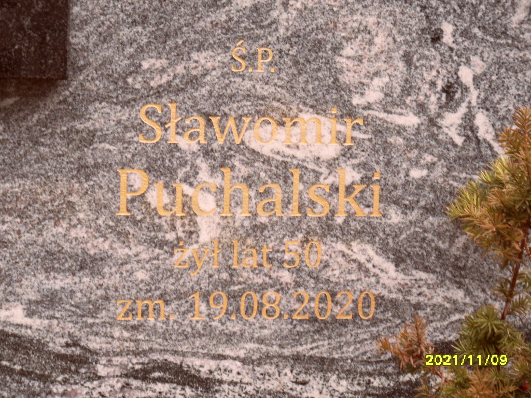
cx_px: 266
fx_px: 2301
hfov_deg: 13.2
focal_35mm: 150
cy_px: 199
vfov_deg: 9.9
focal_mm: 24.6
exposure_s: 1/60
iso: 200
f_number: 4.4
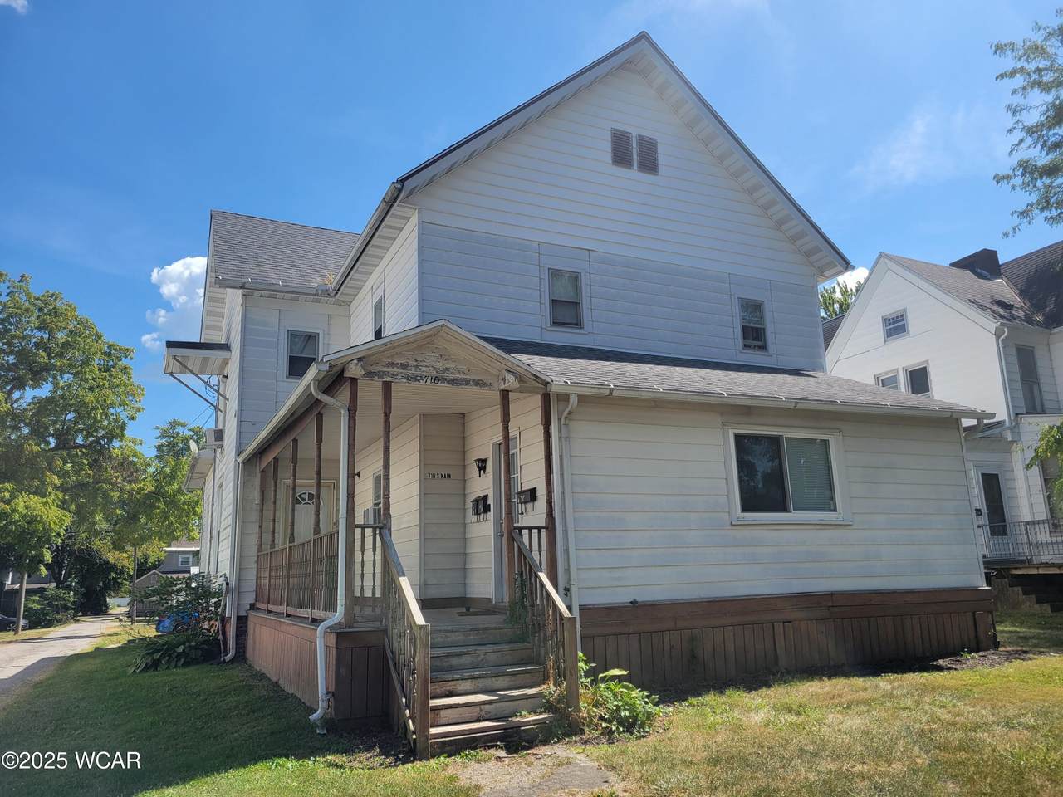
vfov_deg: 53.1
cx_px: 532
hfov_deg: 67.3
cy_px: 398
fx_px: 798
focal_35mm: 26
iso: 40
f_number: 1.8
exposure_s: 1/2027
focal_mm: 5.4
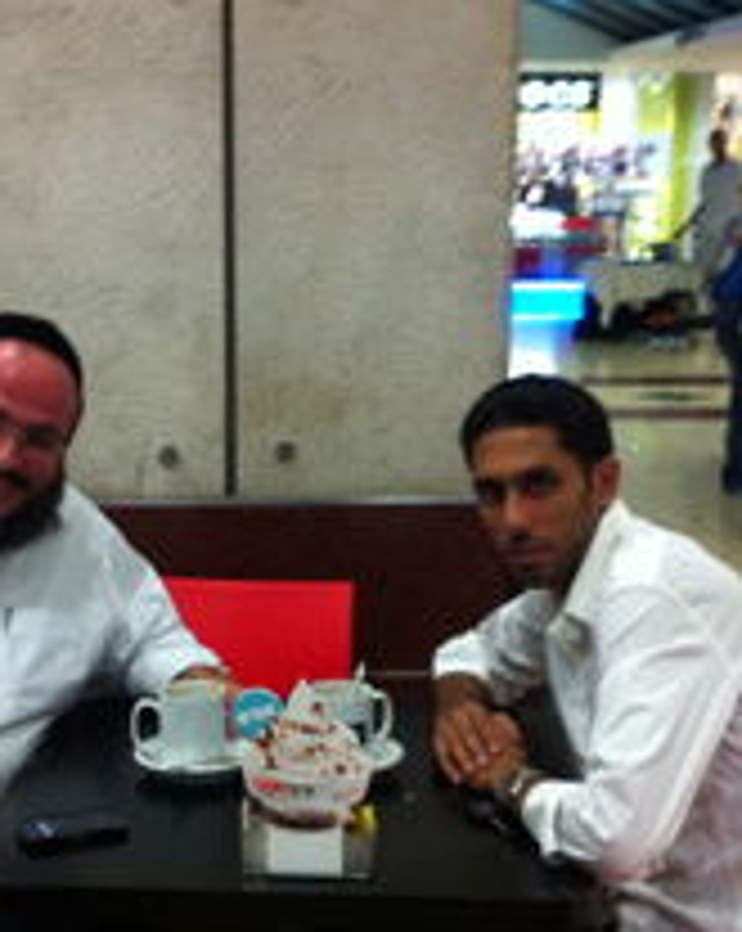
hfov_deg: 23.0
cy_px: 558
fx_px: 1816
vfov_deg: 28.7
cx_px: 279
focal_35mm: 66
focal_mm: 3.85
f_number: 2.8
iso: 125
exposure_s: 1/15
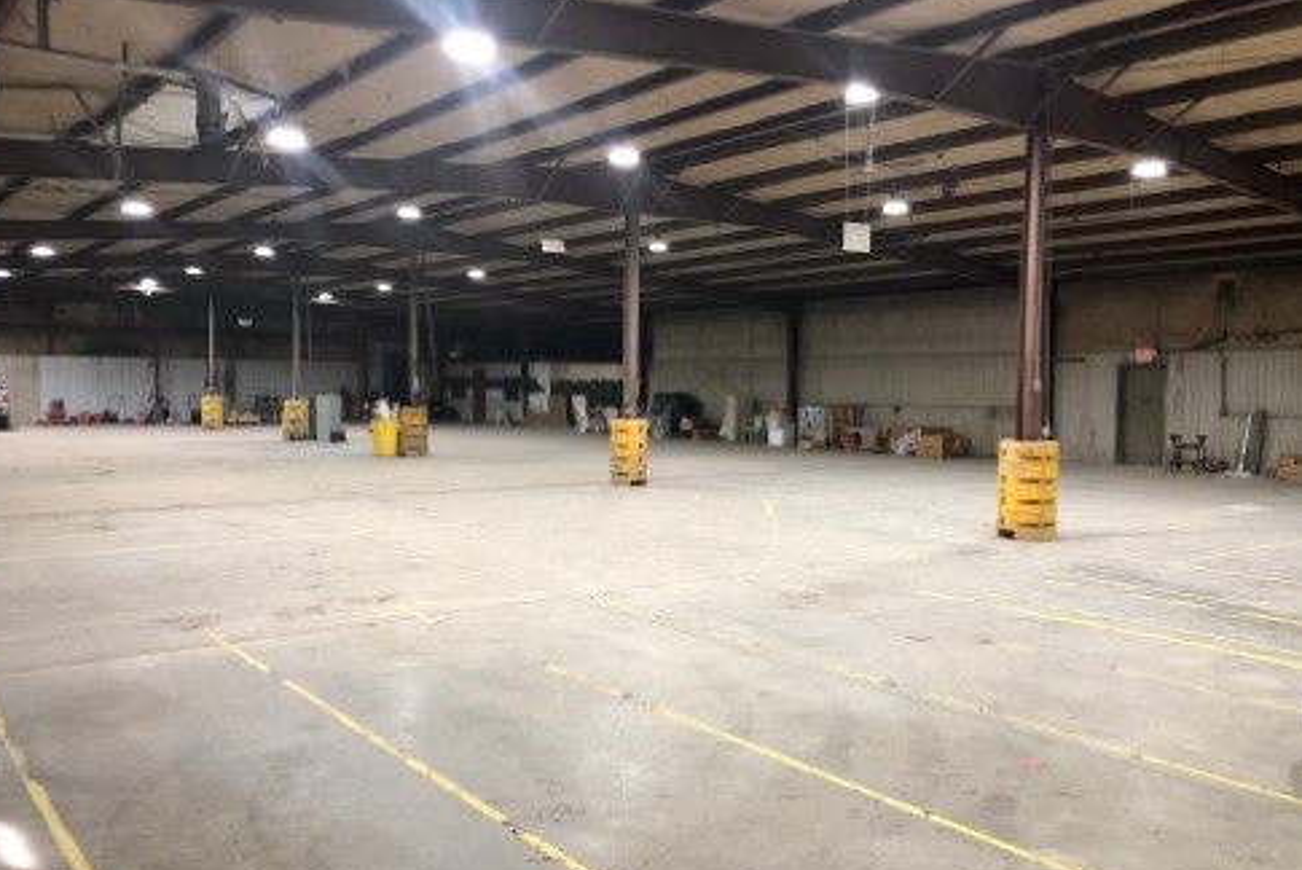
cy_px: 444
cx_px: 636
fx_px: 1086
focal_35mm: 30
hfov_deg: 61.9
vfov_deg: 43.7
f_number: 1.8
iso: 40
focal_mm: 3.99
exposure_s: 1/30
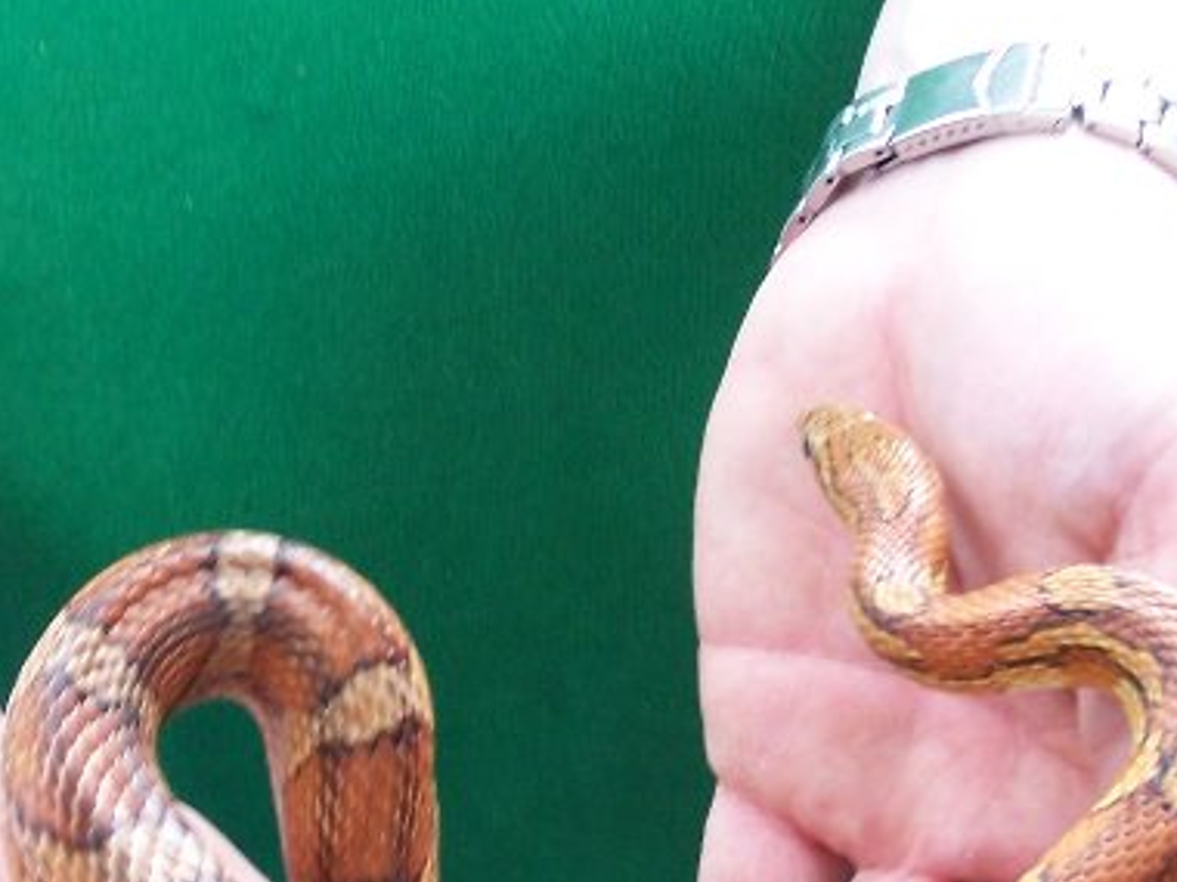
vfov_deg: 10.5
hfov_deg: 14.0
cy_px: 597
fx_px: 4794
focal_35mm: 141
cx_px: 468
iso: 140
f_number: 3.2
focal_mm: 11.1
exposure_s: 1/20
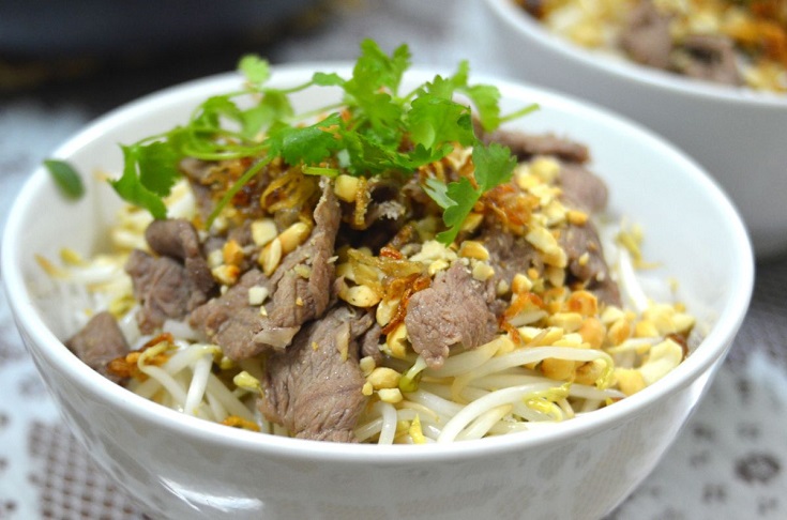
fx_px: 1374
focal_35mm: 63
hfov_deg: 32.0
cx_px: 394
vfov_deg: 21.5
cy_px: 260
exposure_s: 1/40
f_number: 3.5
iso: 1600
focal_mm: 42
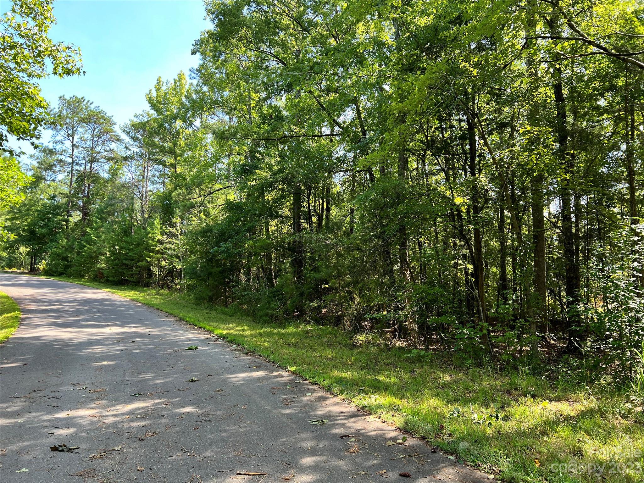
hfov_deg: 67.3
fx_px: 484
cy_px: 242
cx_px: 322
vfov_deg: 53.1
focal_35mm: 26
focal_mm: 5.7
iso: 50
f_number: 1.5
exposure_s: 1/279
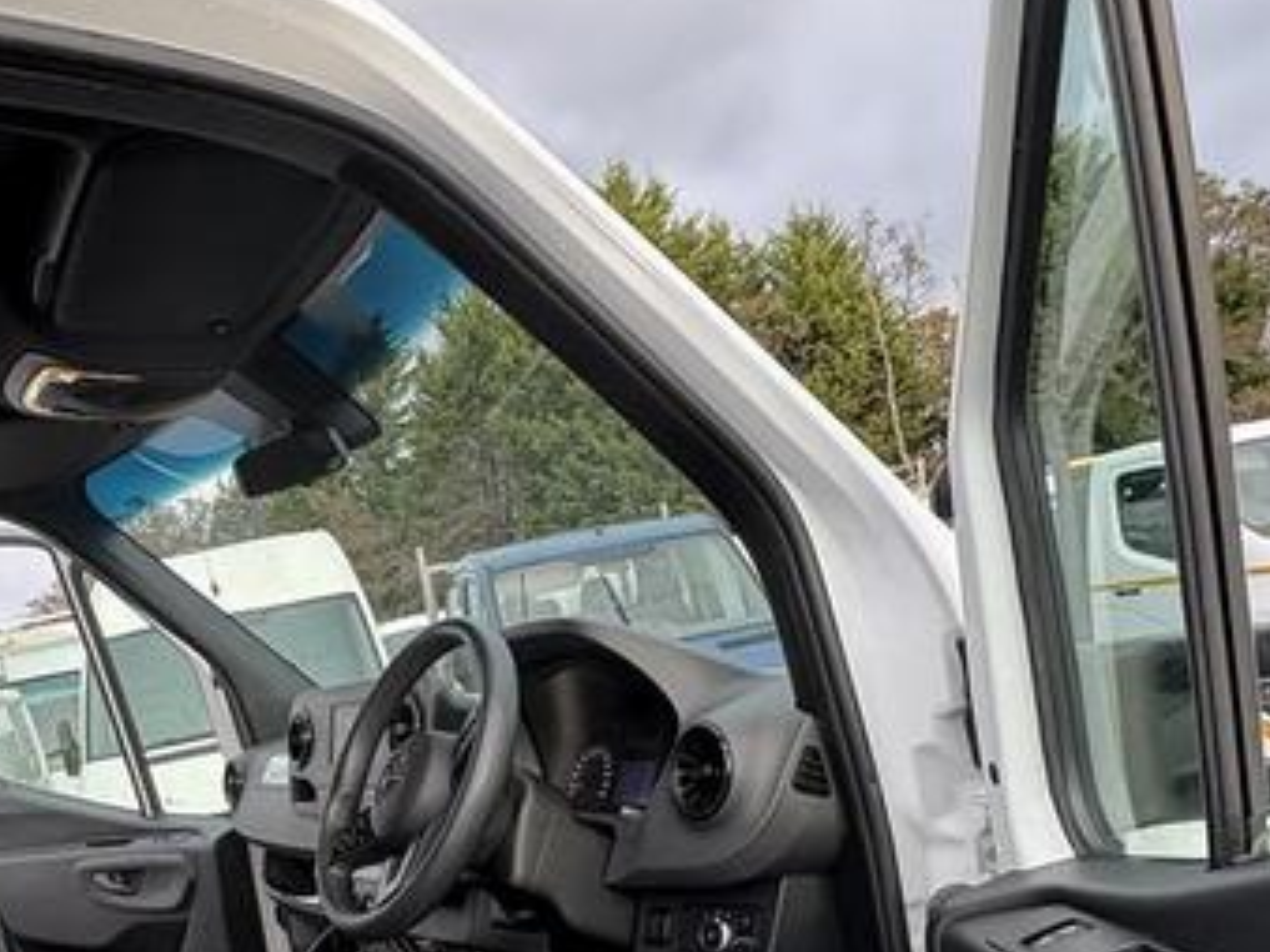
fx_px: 1357
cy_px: 873
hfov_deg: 49.5
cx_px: 446
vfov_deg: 36.1
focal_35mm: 37
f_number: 2.2
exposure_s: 1/166
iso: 64
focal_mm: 2.22
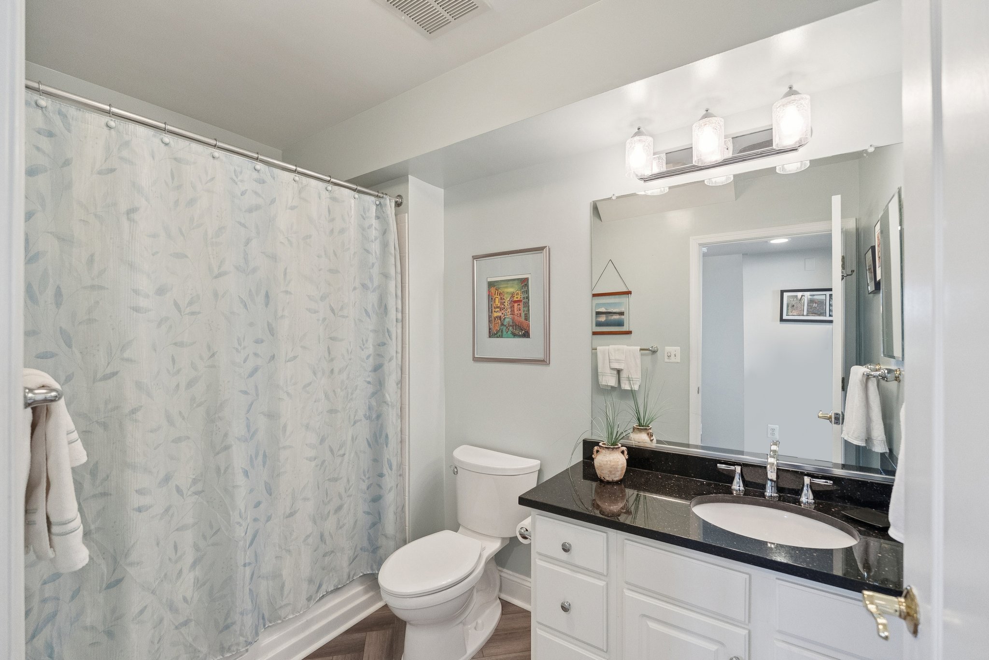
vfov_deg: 73.8
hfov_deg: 96.7
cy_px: 330
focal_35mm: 16
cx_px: 494
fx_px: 440
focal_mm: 16
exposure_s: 1/125
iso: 2500
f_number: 4
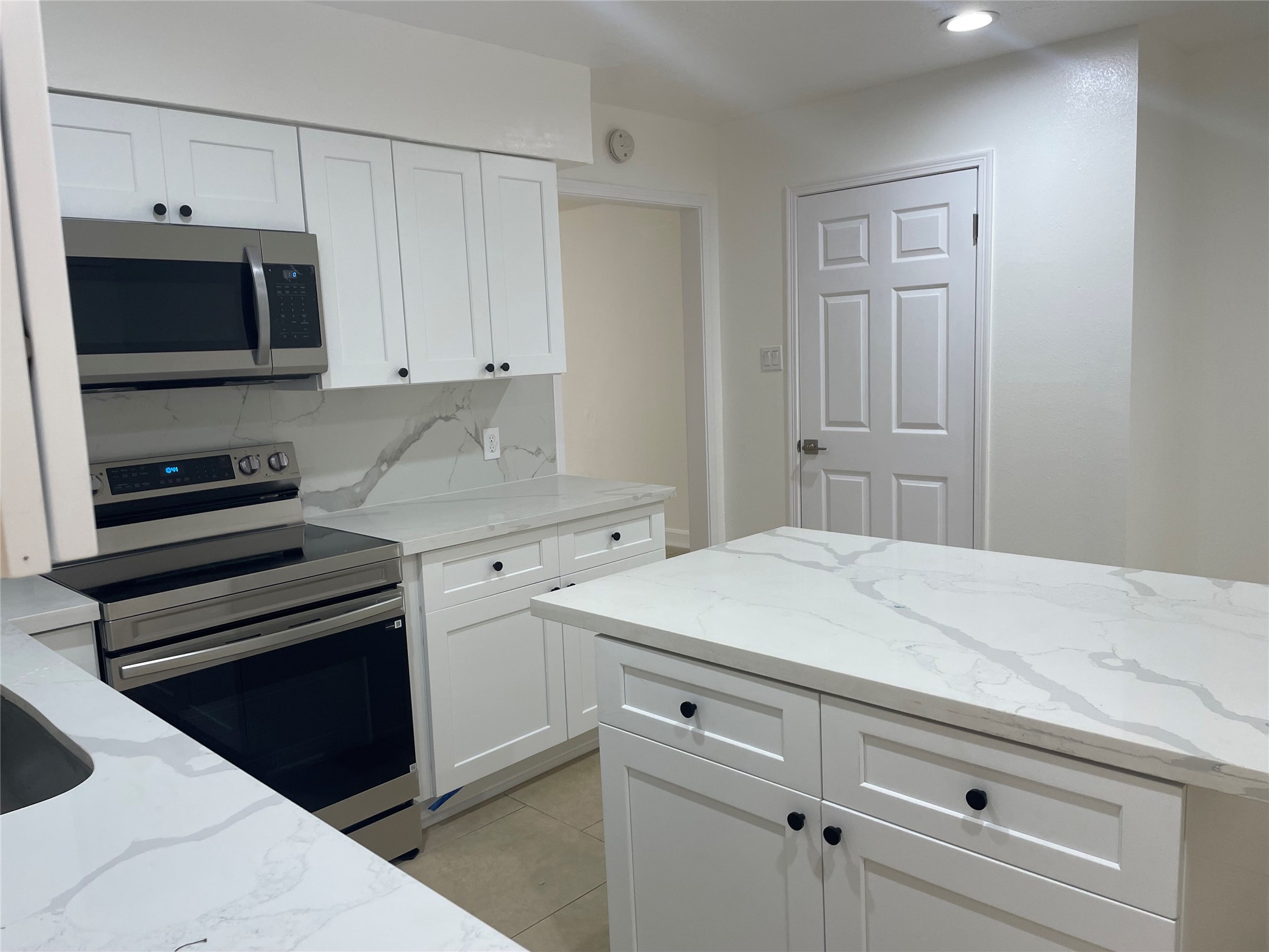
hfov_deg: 67.3
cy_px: 476
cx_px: 634
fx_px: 953
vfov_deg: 53.1
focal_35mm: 26
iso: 64
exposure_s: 1/120
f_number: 1.6
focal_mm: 4.2
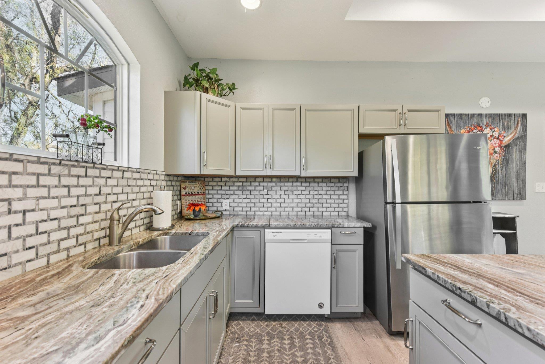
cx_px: 272
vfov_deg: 73.8
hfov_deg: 96.7
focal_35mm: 16
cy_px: 182
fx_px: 242
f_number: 8
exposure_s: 1/20
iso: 400
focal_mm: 16
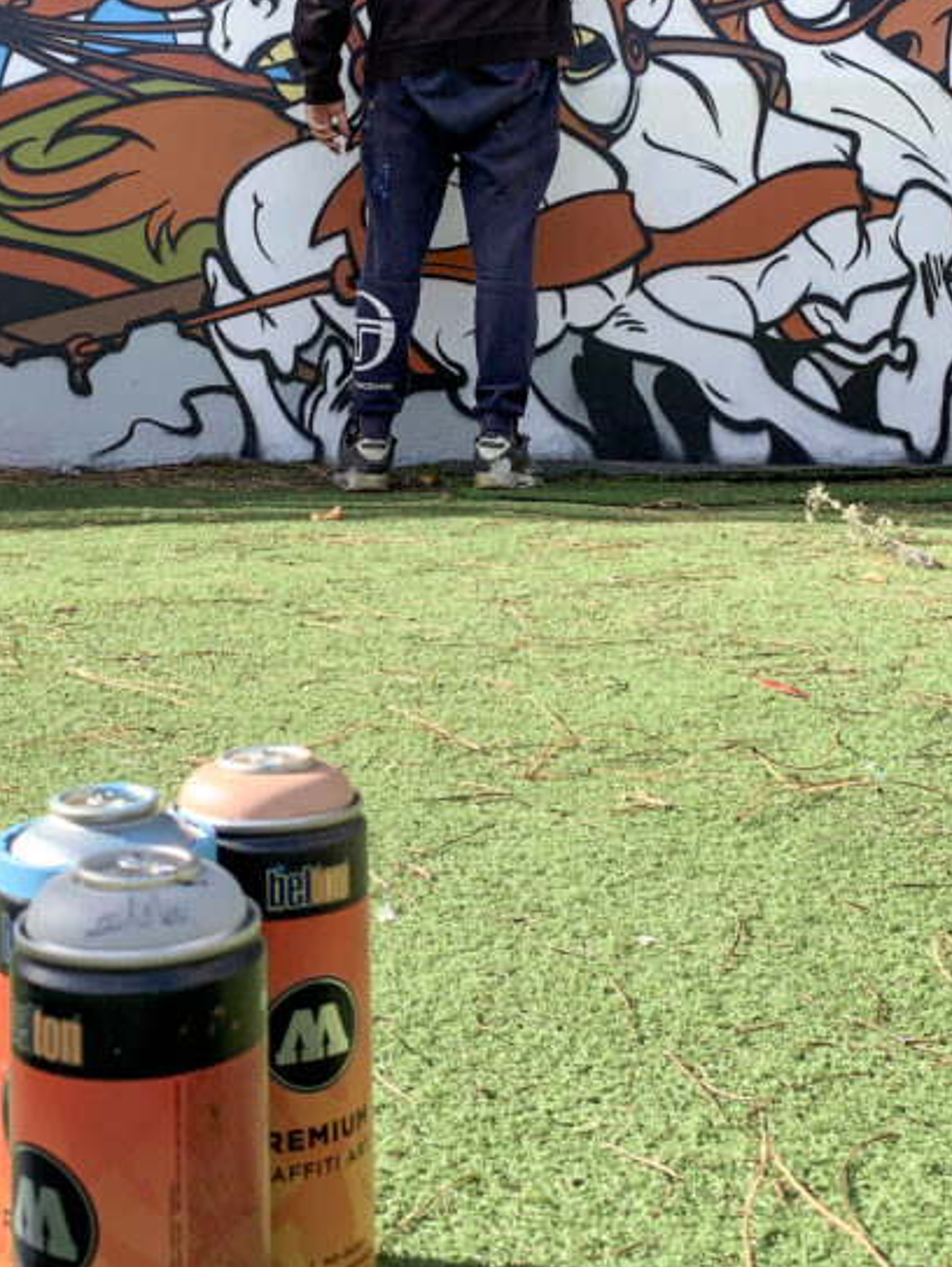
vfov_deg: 37.9
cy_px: 320
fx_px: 1795
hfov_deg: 29.7
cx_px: 401
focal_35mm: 49
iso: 25
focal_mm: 4.25
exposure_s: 1/701
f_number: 1.8
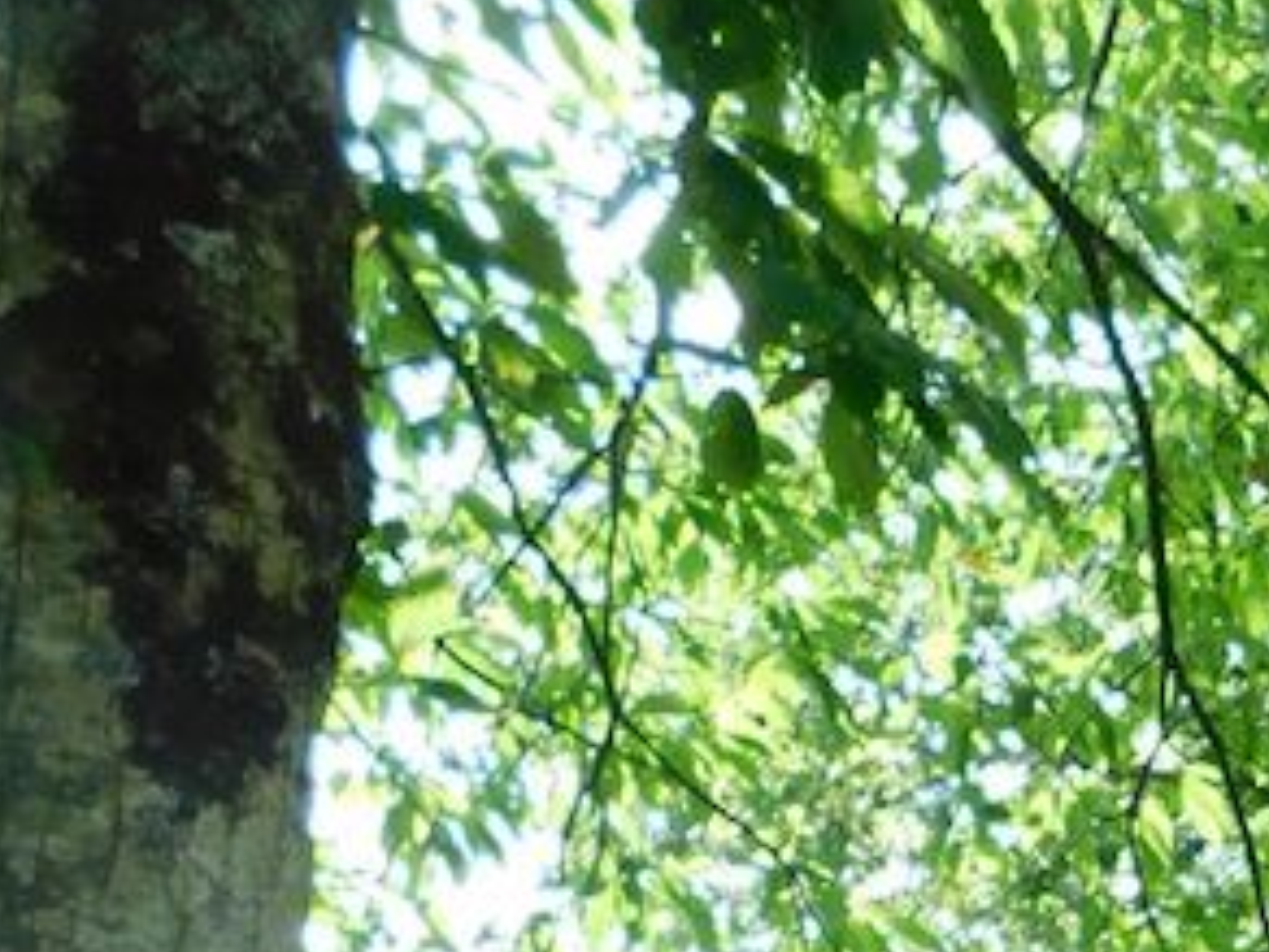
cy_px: 1717
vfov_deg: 15.1
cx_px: 1964
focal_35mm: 85
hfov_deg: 19.6
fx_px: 3116
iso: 125
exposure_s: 1/200
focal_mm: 4
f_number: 3
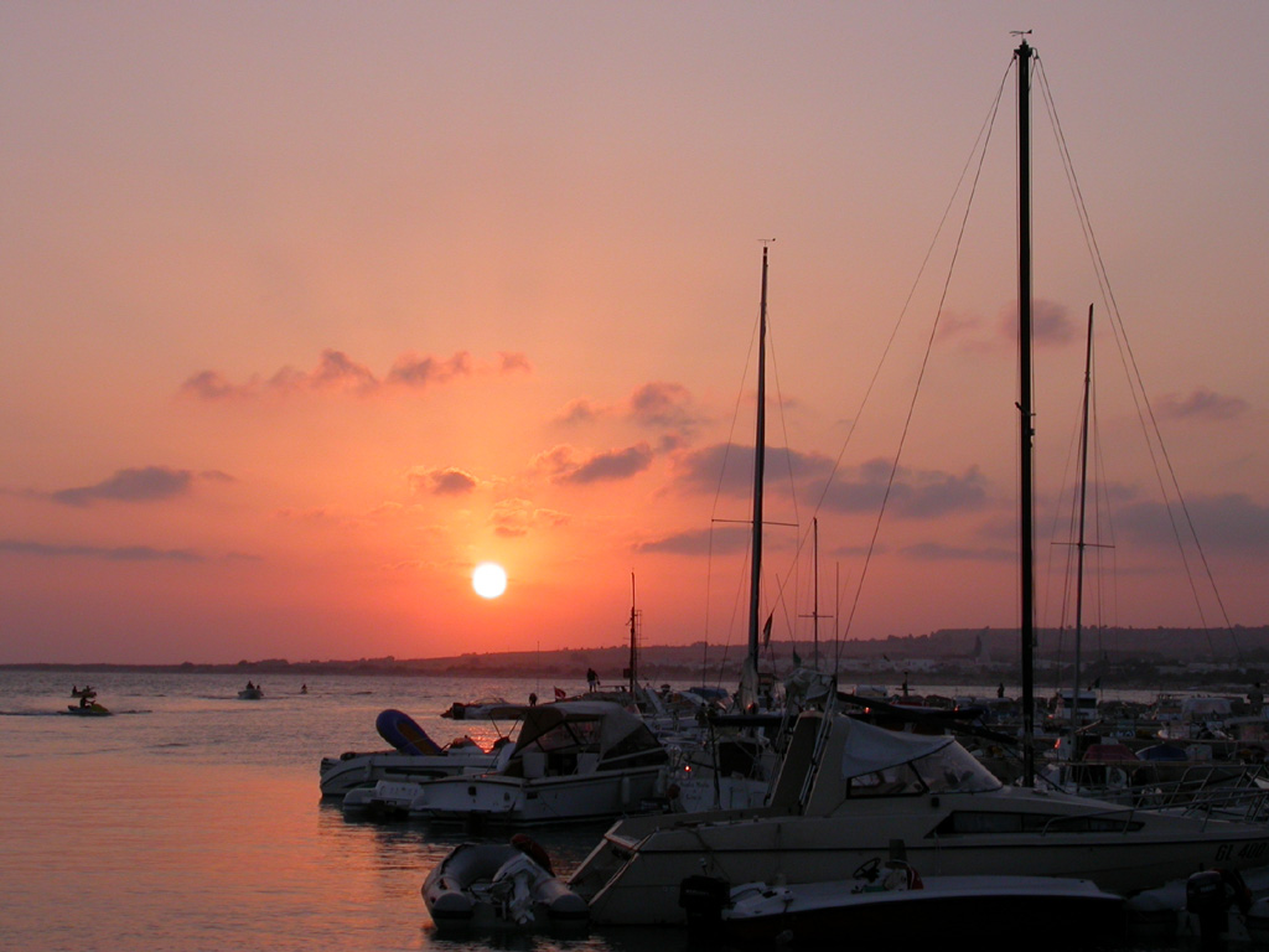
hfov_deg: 23.6
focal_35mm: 83
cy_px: 476
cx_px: 634
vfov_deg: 17.8
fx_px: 3043
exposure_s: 1/361
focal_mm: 17.3
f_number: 5.1
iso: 100
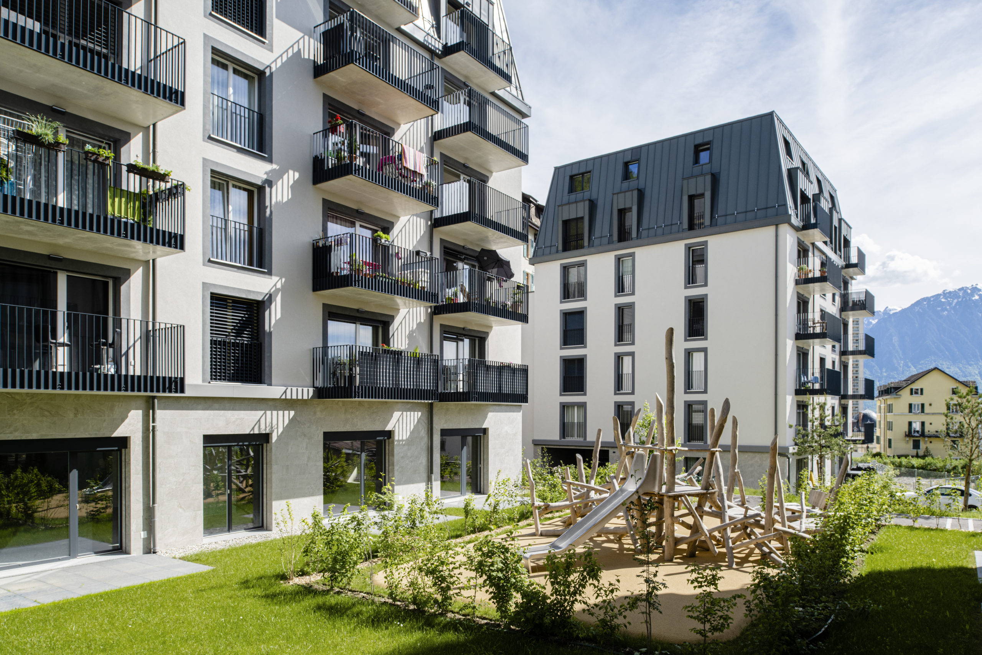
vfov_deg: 53.1
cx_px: 491
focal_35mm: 24
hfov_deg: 73.7
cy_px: 328
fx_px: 655
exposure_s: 1/200
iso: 100
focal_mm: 24
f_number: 11
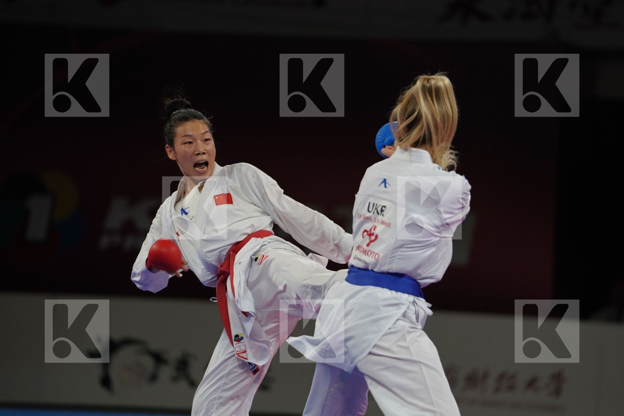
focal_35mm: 198
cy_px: 208
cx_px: 312
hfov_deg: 10.4
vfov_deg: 6.9
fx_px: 3432
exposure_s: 1/1000
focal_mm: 198
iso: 1000
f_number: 2.8
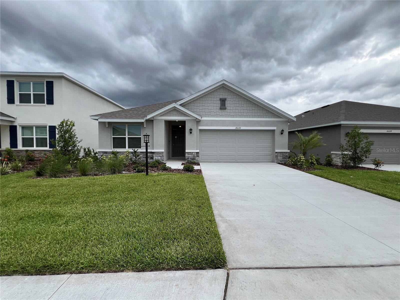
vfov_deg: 89.9
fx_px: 150
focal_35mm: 13
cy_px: 150
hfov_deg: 106.2
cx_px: 200
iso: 32
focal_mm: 1.57
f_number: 1.8
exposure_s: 1/188
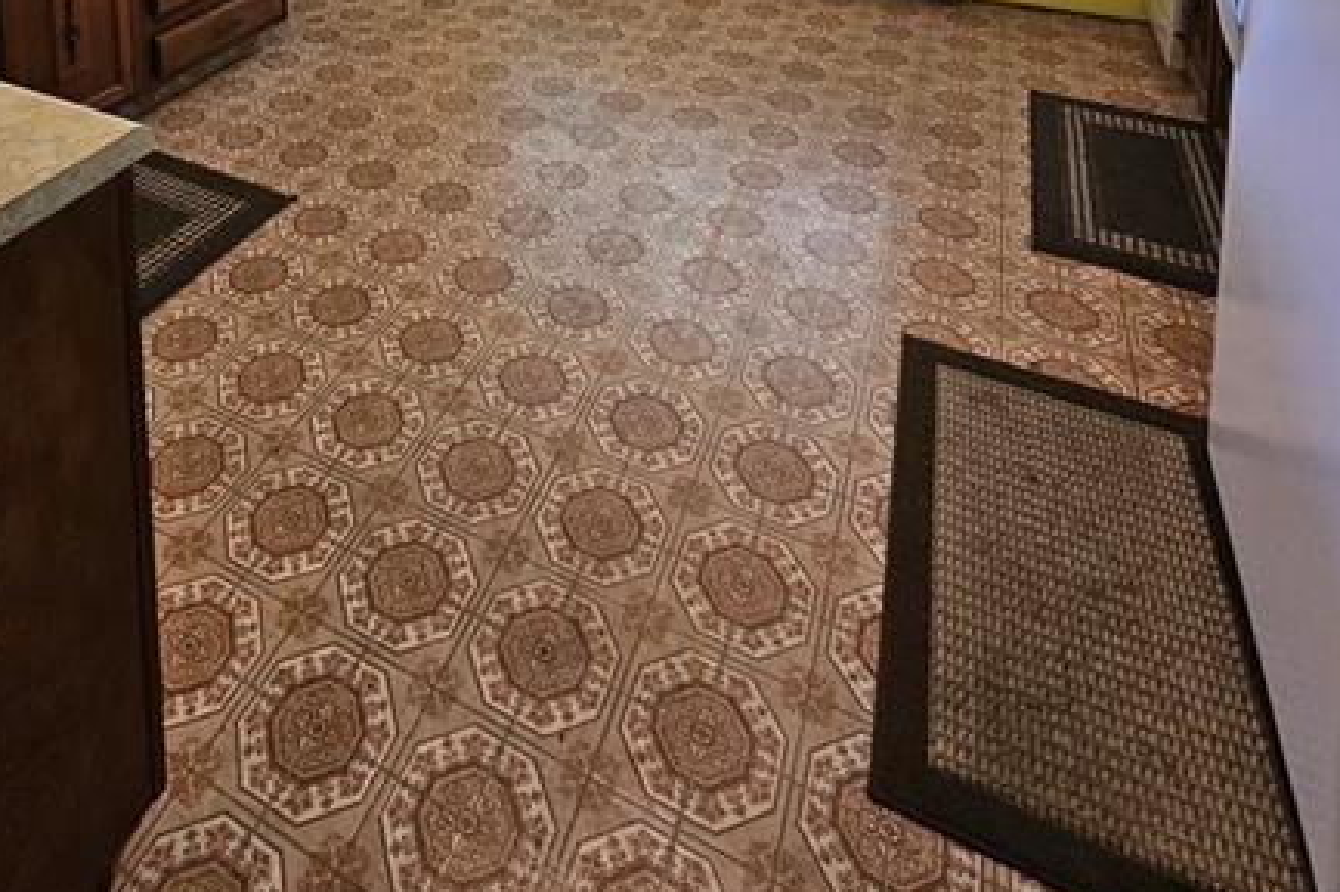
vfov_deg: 36.1
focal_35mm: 24
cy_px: -257
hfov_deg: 72.1
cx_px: 477
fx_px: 893
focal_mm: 2.2
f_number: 2.2
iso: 200
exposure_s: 1/60
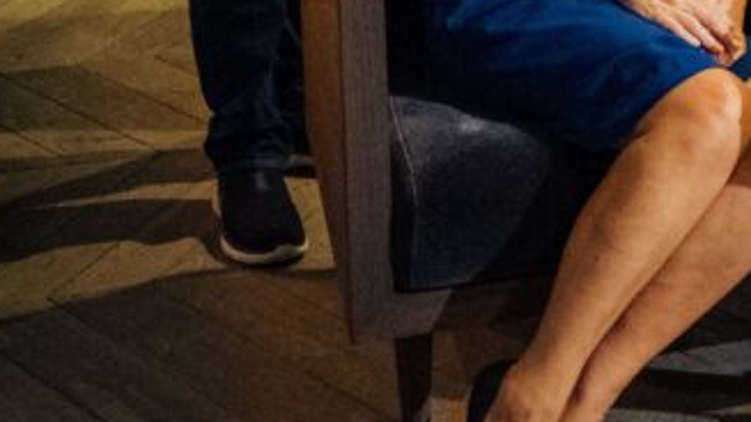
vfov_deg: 11.7
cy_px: -350
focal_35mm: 95
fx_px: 1892
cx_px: 926
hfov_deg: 20.8
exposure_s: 1/200
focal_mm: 19.4
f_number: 2.8
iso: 5000
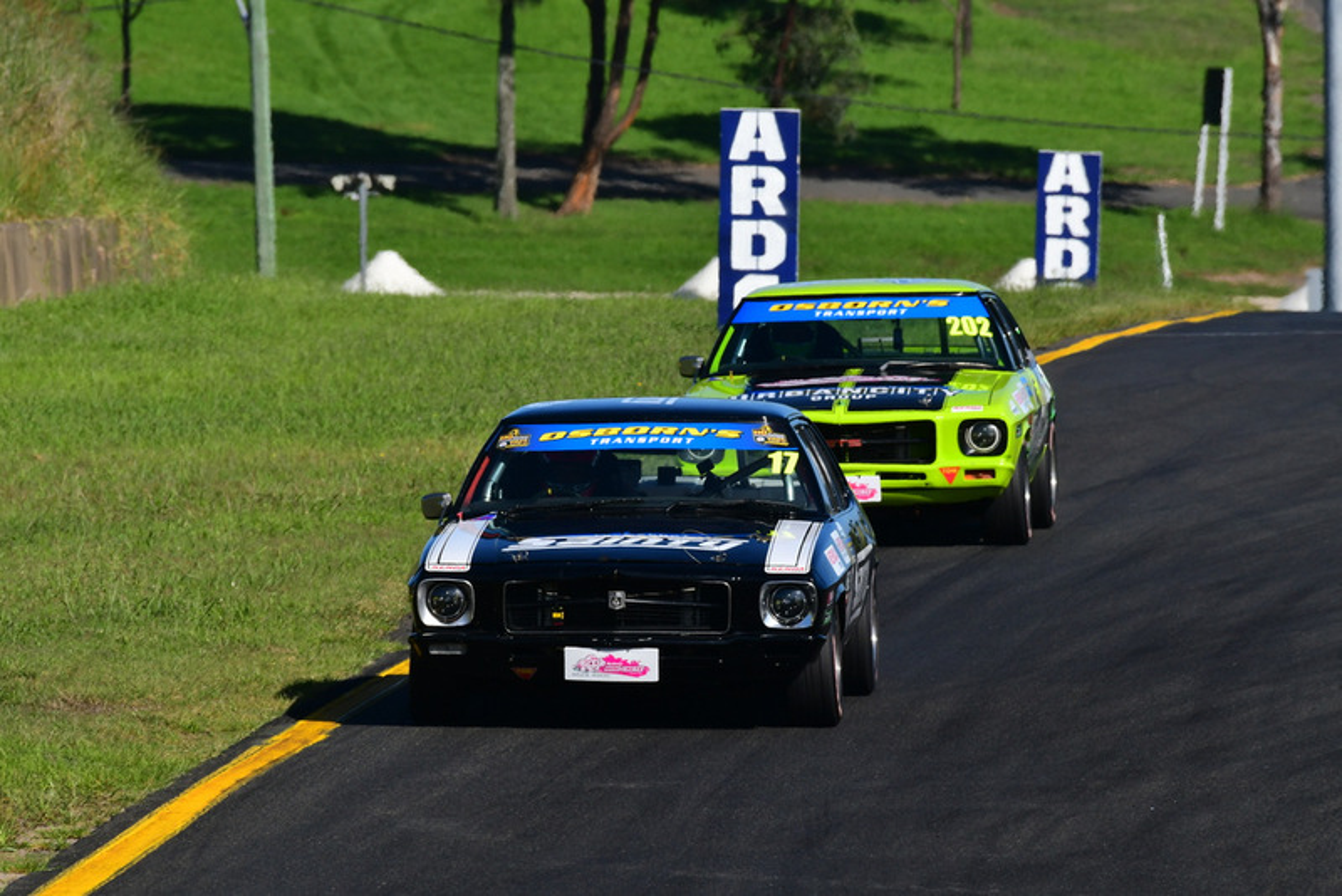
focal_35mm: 630
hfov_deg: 3.3
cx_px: 671
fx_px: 23492
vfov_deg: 2.2
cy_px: 448
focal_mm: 420
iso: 400
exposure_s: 1/640
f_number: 13
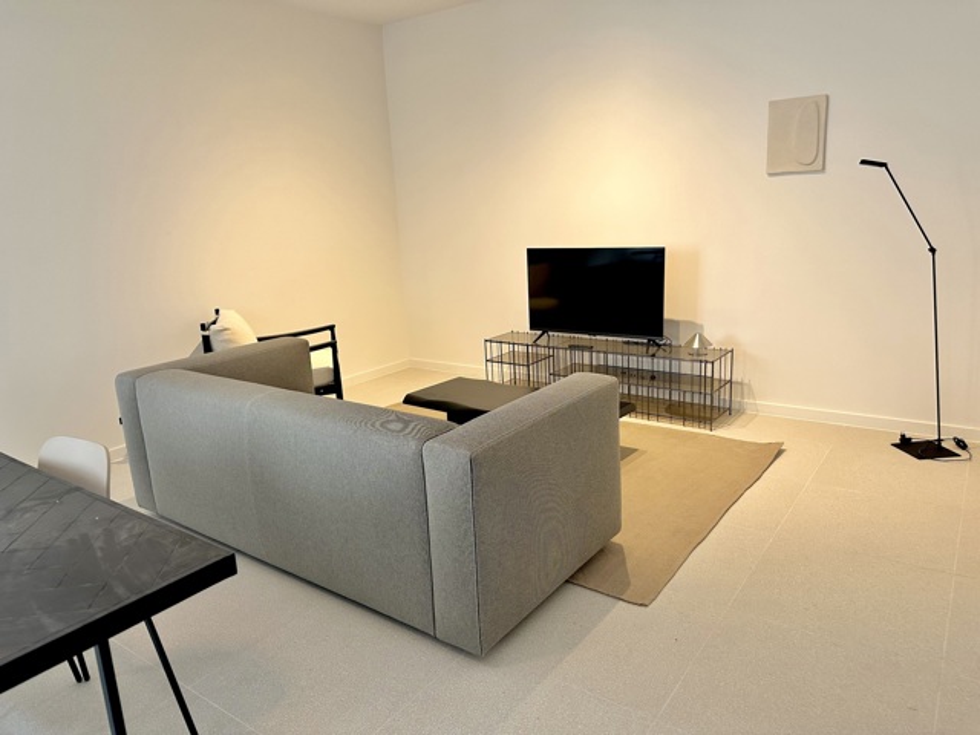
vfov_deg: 56.8
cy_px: 368
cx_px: 490
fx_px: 679
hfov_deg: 71.6
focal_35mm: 24
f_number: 1.78
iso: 160
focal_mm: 6.86
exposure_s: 1/50
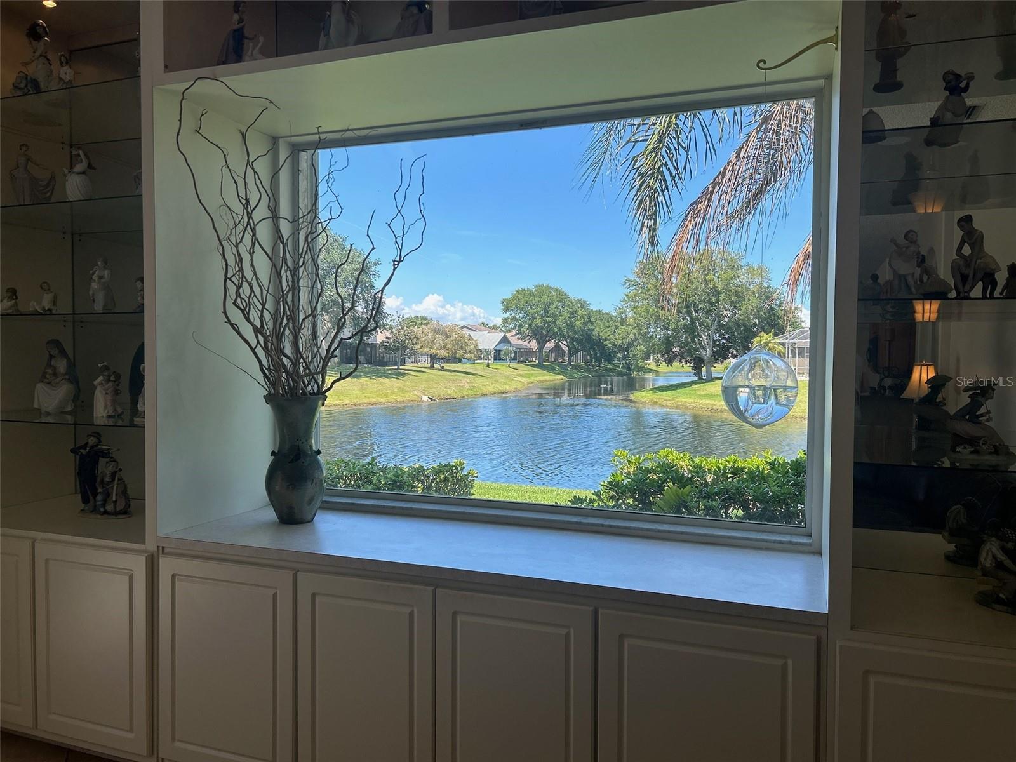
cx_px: 508
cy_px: 381
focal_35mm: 26
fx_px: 763
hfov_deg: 67.3
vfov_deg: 53.1
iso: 50
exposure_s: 1/1431
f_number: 1.5
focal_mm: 5.7
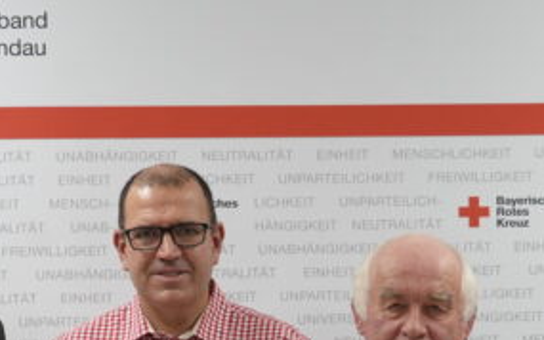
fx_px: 2238
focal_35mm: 151
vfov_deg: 8.6
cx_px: 439
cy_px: 443
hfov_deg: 13.8
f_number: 5
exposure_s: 1/160
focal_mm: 55
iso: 2000
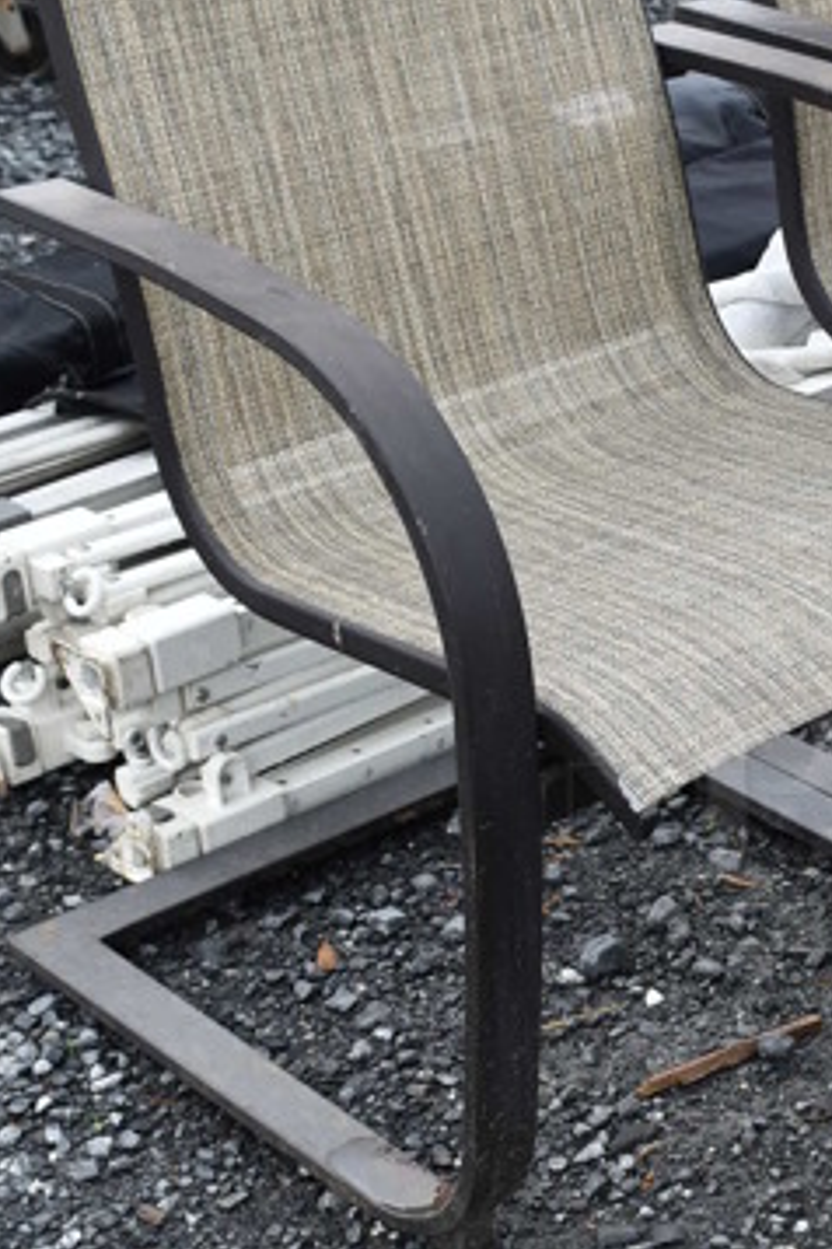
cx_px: 937
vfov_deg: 23.0
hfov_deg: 15.1
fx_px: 3060
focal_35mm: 88
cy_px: 778
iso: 200
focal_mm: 23
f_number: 5.6
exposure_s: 1/250
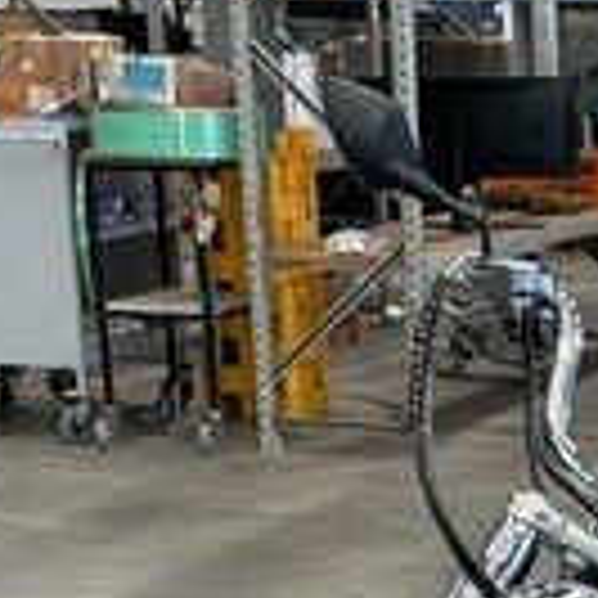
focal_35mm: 123
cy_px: 796
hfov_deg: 13.7
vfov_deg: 13.6
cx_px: 760
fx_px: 2404
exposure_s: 1/100
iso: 64
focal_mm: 3
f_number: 1.8
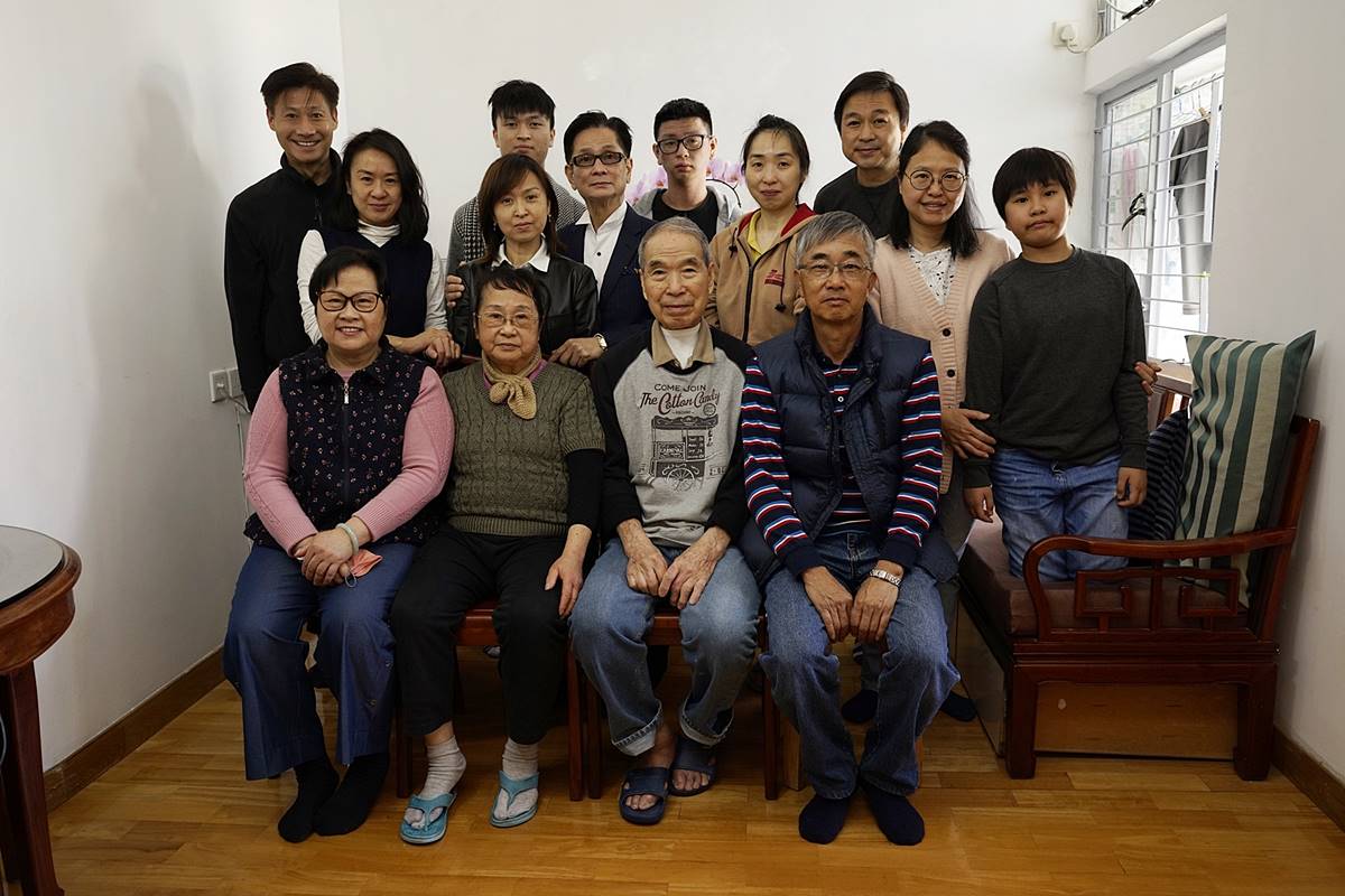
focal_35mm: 28
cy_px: 448
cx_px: 672
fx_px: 1046
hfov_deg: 65.5
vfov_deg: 46.4
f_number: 5.6
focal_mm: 28
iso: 400
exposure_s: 1/40
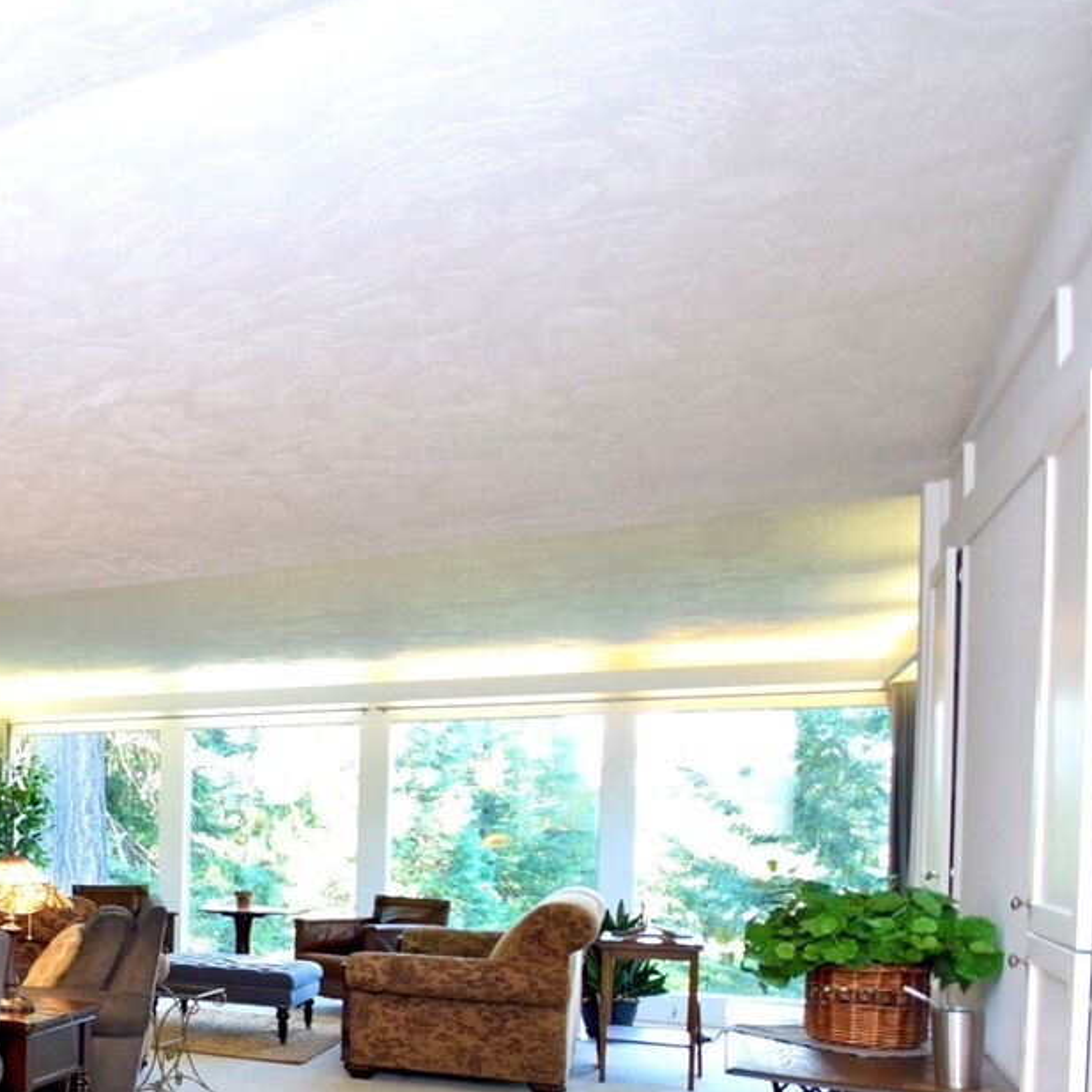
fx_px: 1249
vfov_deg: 45.3
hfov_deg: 32.3
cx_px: -398
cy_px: 839
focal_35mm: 35
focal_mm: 10
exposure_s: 1/60
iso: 720
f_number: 4
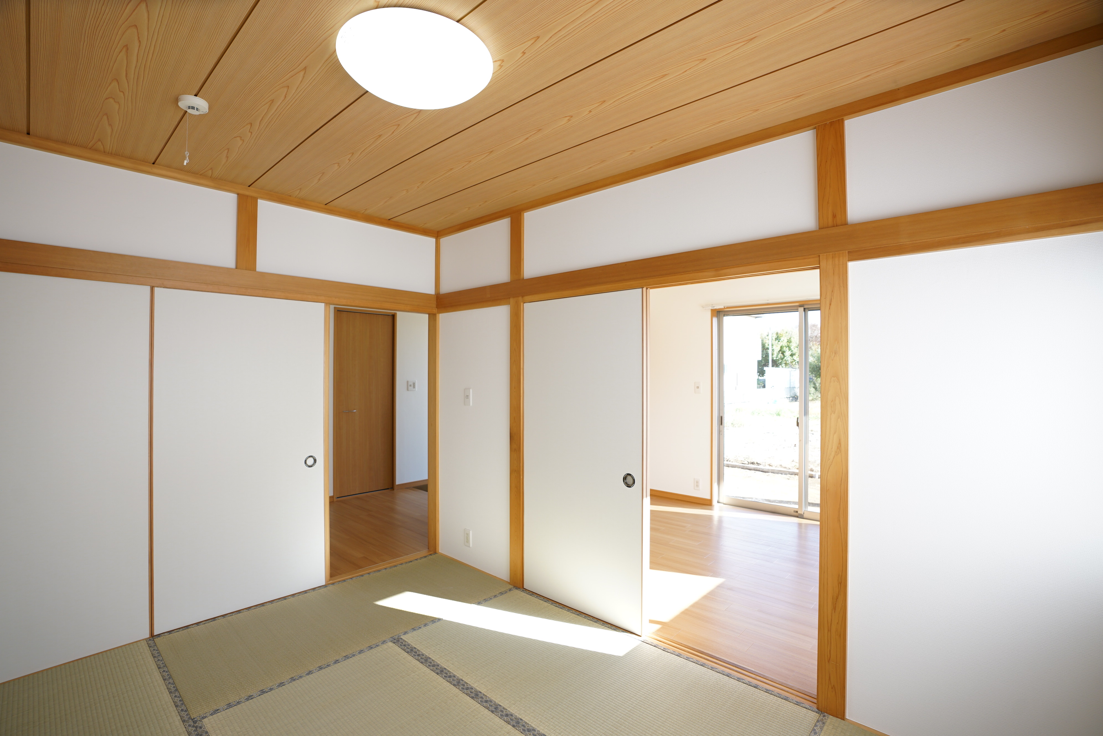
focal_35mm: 16
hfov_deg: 96.7
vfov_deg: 73.7
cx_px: 552
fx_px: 490
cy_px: 368
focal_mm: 16
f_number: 4.5
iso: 400
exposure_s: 1/100
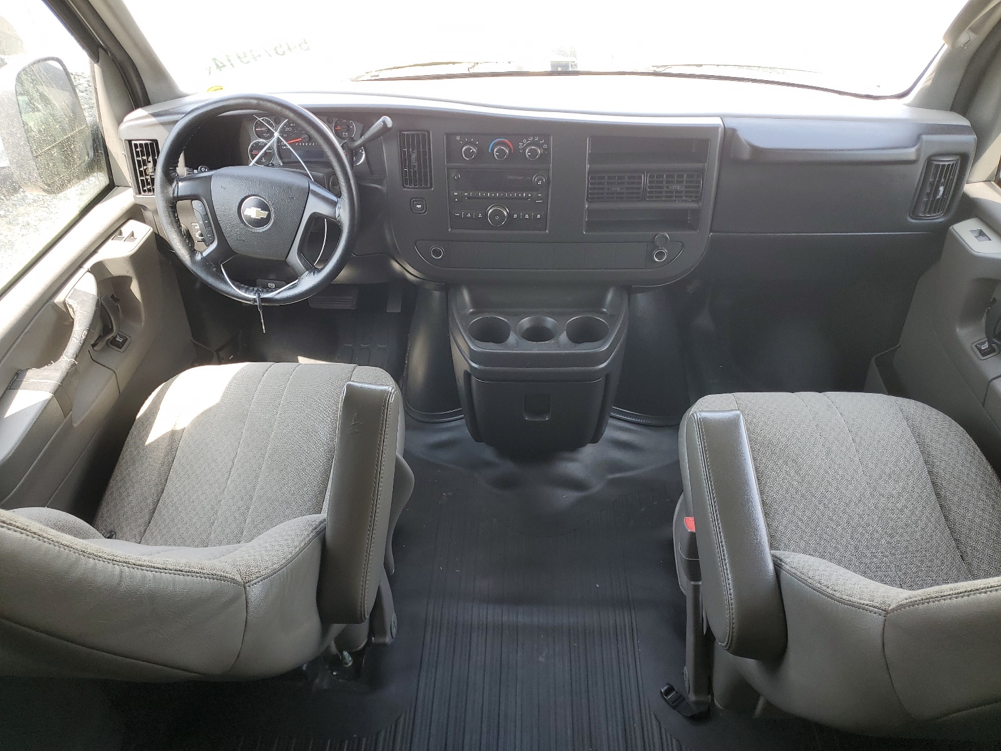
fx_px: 752
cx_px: 500
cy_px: 376
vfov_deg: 53.1
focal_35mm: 26
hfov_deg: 67.3
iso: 50
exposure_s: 1/141
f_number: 1.5
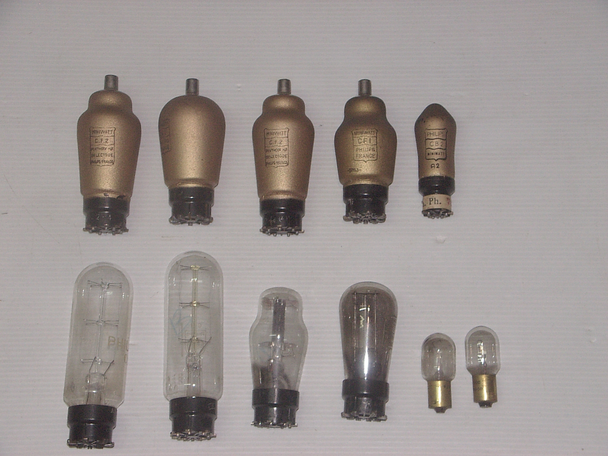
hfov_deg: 21.1
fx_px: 1633
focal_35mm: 93
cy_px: 228
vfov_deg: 15.9
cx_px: 304
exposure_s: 1/45
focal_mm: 14.5
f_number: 3.4
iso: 200
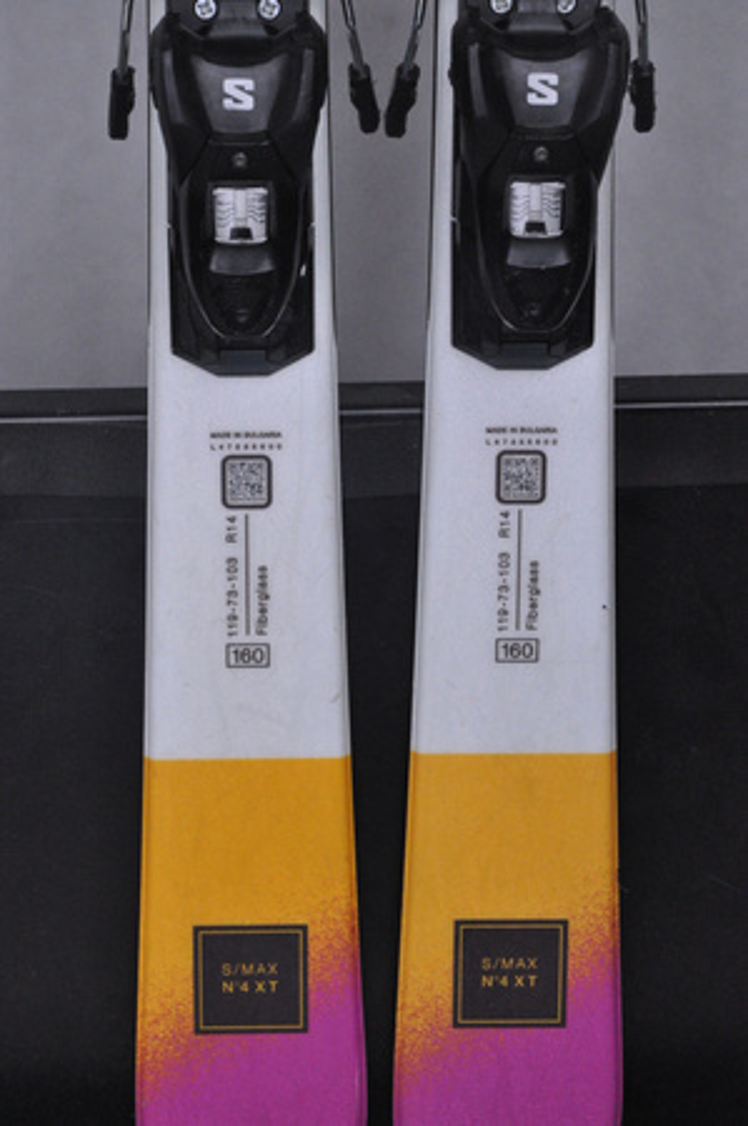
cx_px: 374
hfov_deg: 10.7
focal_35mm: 128
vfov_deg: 16.1
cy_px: 563
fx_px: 3983
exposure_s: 1/125
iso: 3200
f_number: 9.5
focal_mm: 85
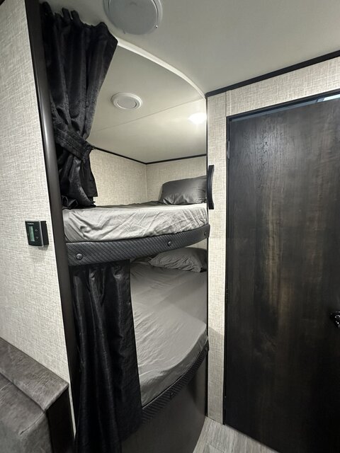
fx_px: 183
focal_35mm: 14
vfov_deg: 102.1
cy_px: 226
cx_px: 170
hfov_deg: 85.7
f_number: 2.2
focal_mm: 2.22
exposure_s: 1/60
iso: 1000
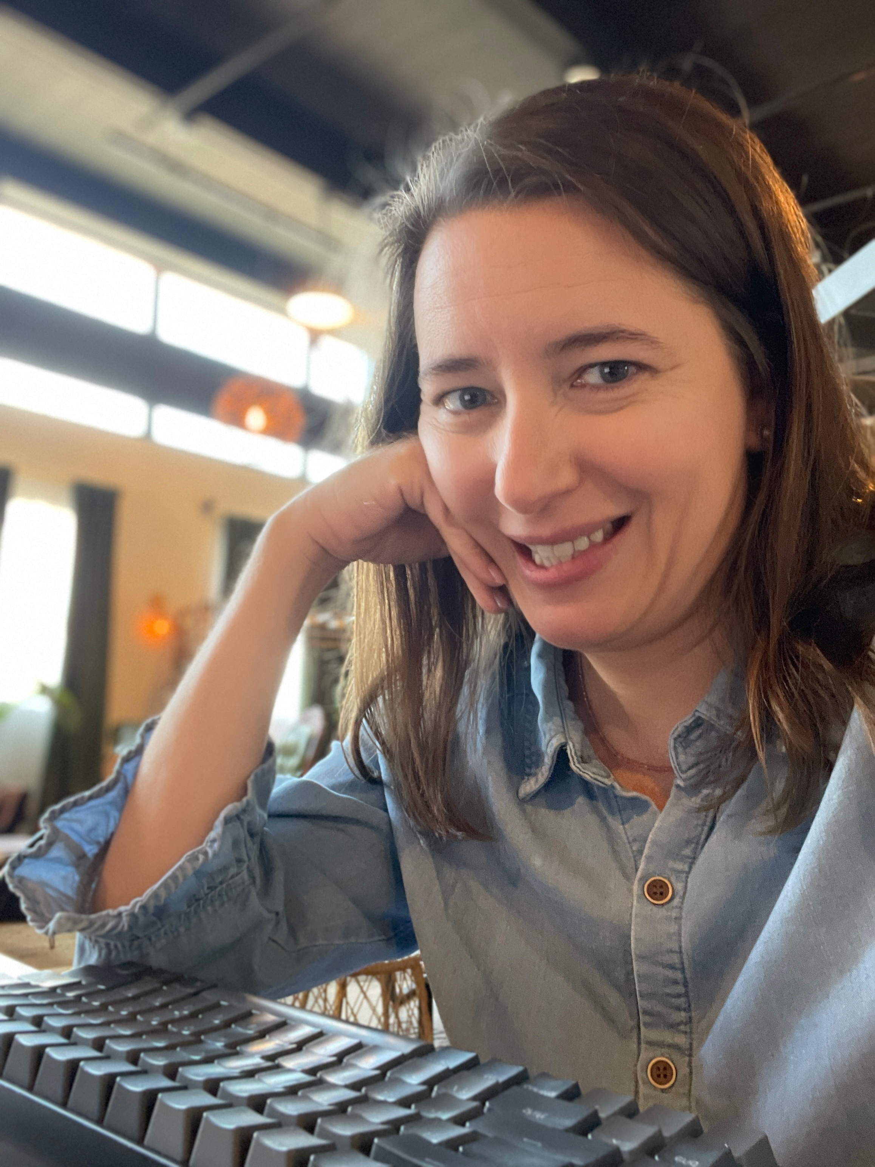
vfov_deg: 60.0
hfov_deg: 46.8
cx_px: 438
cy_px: 584
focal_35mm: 30
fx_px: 1011
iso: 500
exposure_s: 1/30
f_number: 2.2
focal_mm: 2.71
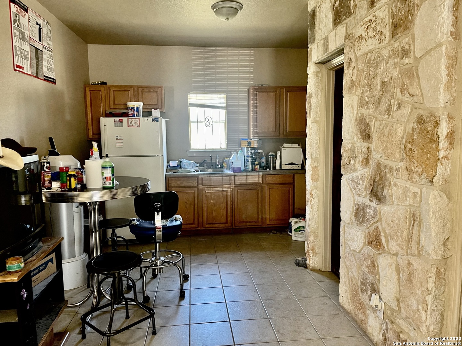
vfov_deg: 53.1
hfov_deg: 67.3
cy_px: 173
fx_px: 347
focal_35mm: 26
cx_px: 231
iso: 250
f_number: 1.6
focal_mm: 4.2
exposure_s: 1/60
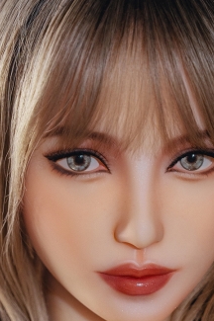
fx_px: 1733
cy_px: 344
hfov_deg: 7.1
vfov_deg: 10.5
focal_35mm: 194
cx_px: 121
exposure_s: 1/160
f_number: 2.8
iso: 800
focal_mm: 70
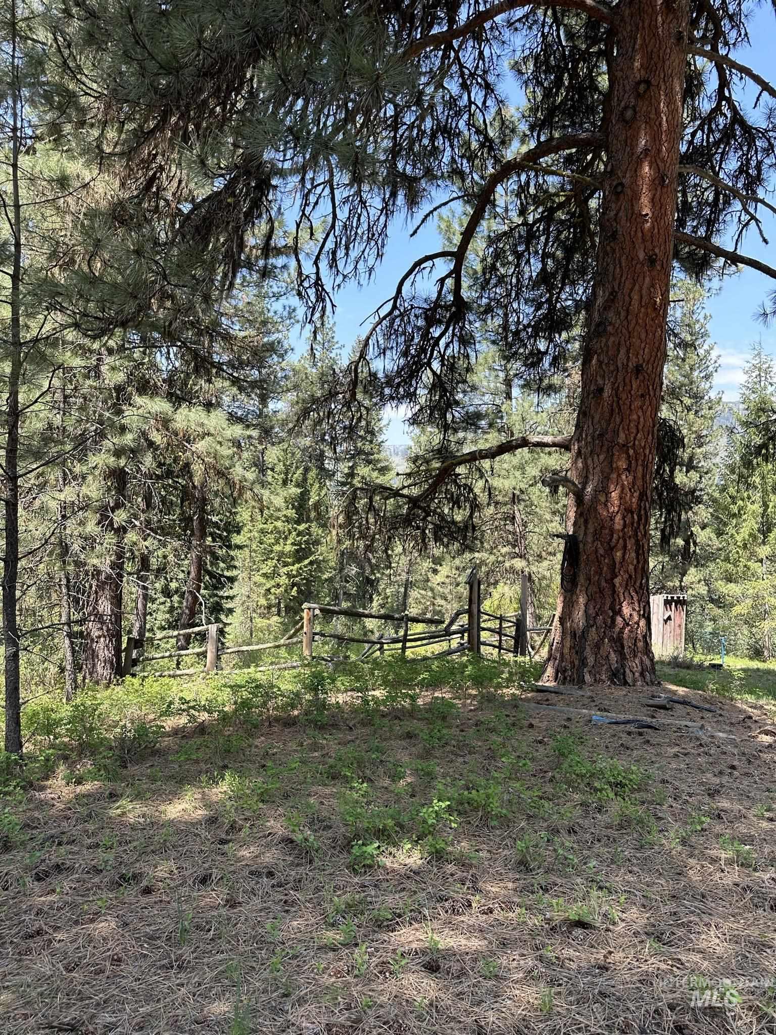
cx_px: 388
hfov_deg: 56.8
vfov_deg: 71.6
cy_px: 518
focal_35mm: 24
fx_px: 717
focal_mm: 6.86
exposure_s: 1/756
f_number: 1.78
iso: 80
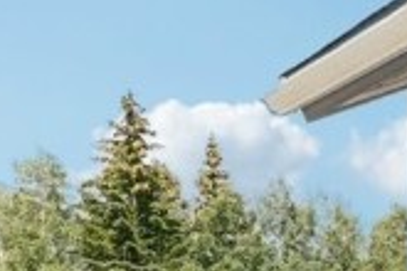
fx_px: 1187
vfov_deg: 12.5
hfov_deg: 15.5
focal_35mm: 105
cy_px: 392
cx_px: 816
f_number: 8
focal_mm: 10
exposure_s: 1/200
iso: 800
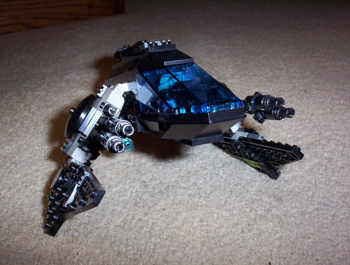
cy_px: 132
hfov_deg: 47.8
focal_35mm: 39
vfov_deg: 37.0
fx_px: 395
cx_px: 175
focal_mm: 6
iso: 140
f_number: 4.5
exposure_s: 1/30
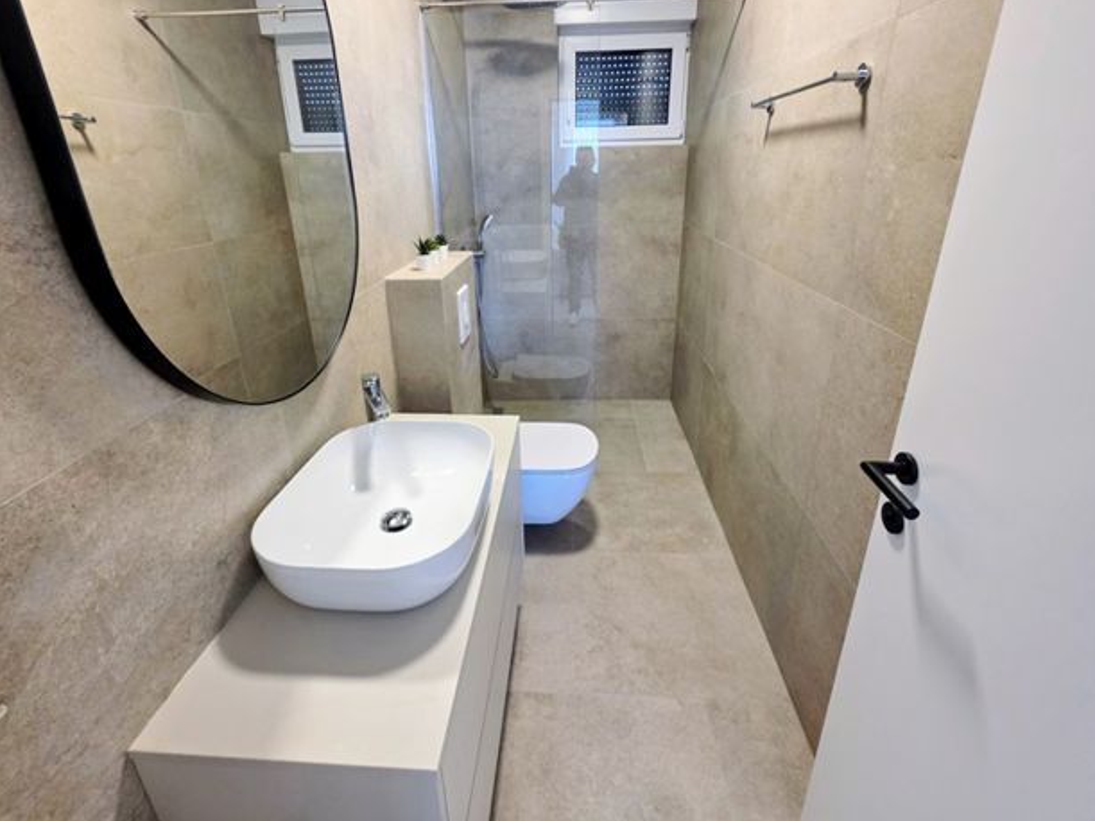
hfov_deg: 98.2
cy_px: 350
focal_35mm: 15
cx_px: 544
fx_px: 474
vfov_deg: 81.2
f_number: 1.9
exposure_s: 1/50
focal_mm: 2.2
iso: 200
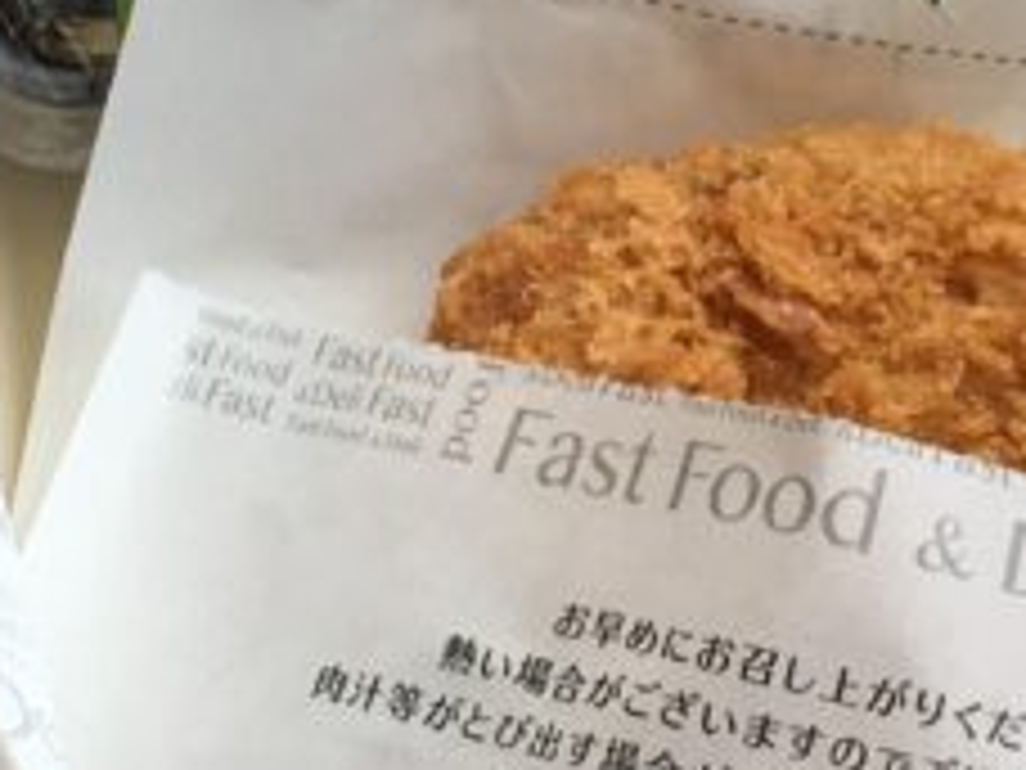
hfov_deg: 13.2
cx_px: 634
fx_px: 4416
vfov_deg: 9.9
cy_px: 216
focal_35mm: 149
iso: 25
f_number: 2.2
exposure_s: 1/120
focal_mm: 4.15
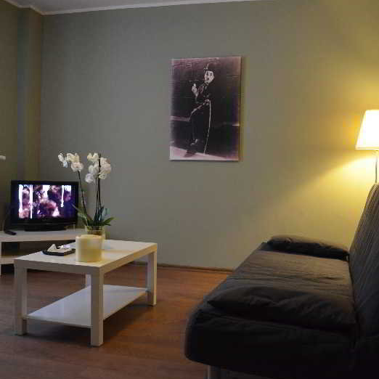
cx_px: 215
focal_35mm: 39
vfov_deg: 42.8
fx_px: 483
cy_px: 192
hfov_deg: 42.7
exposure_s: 1/30
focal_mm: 20
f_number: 3.8
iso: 2000
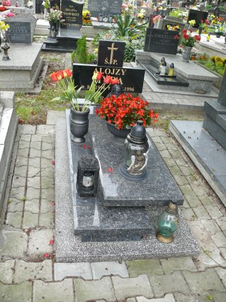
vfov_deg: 52.6
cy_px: 151
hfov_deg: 40.7
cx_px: 113
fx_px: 305
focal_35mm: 35
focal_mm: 7.4
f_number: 2.8
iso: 100
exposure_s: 1/125
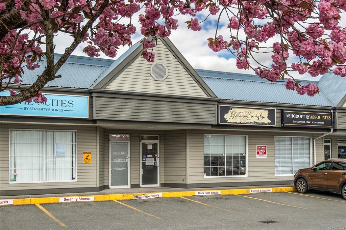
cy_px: 115
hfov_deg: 53.1
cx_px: 173
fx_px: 346
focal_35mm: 36
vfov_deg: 36.8
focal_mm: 24
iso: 320
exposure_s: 1/800
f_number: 8
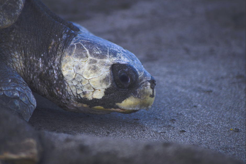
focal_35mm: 300
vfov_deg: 4.6
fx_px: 2050
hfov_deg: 6.9
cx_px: 123
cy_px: 82
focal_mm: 300
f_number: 5.6
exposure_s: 1/400
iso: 400
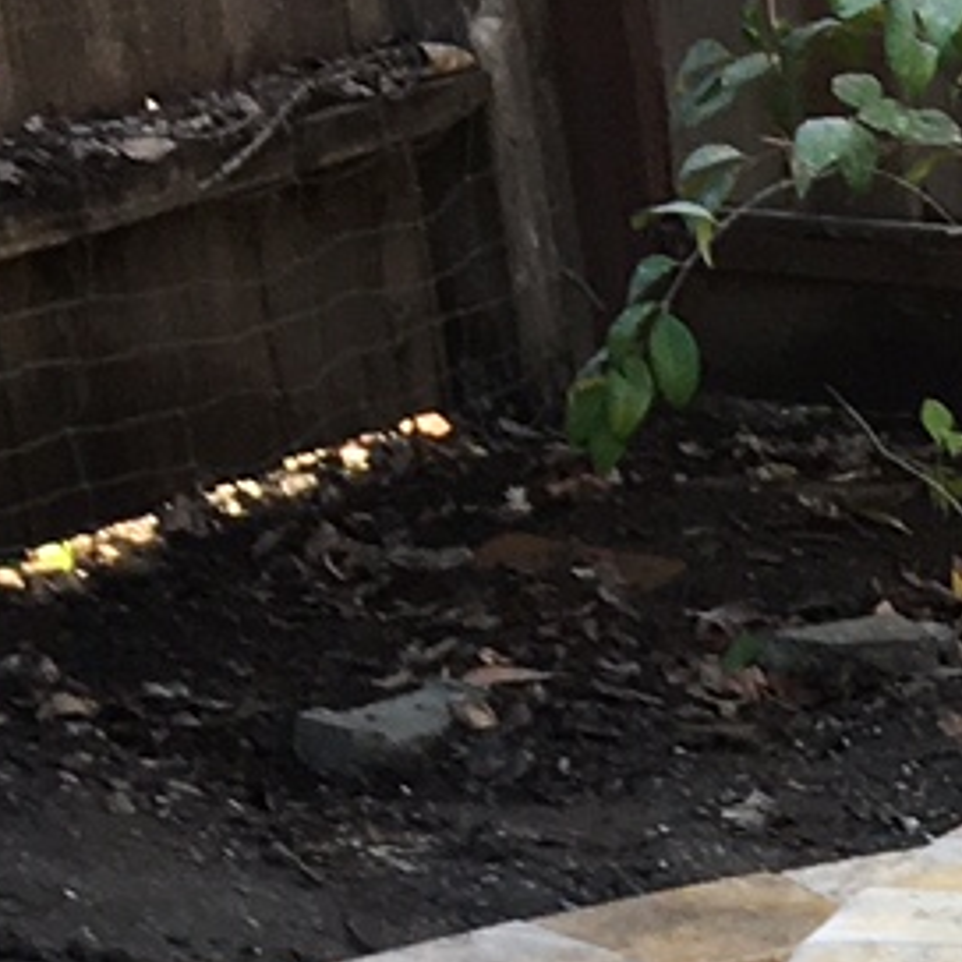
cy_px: 2430
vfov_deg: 8.3
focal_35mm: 190
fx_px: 5974
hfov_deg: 8.4
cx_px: 2380
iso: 25
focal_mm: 4.15
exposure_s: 1/130
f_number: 2.2
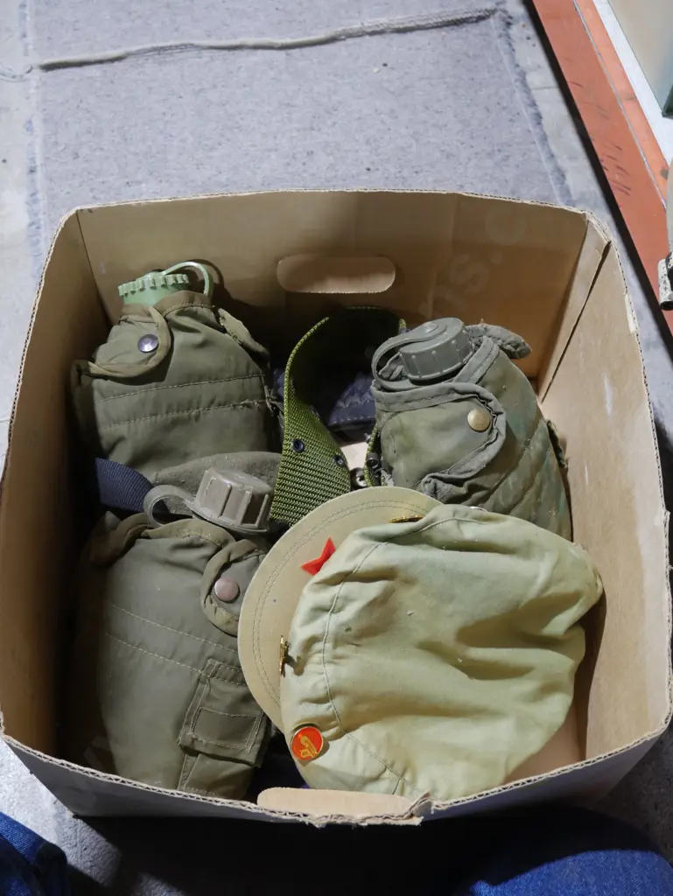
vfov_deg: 46.8
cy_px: 448
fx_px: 1036
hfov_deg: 36.0
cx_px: 336
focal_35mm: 40
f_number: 4.4
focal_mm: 20
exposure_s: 1/60
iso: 1000
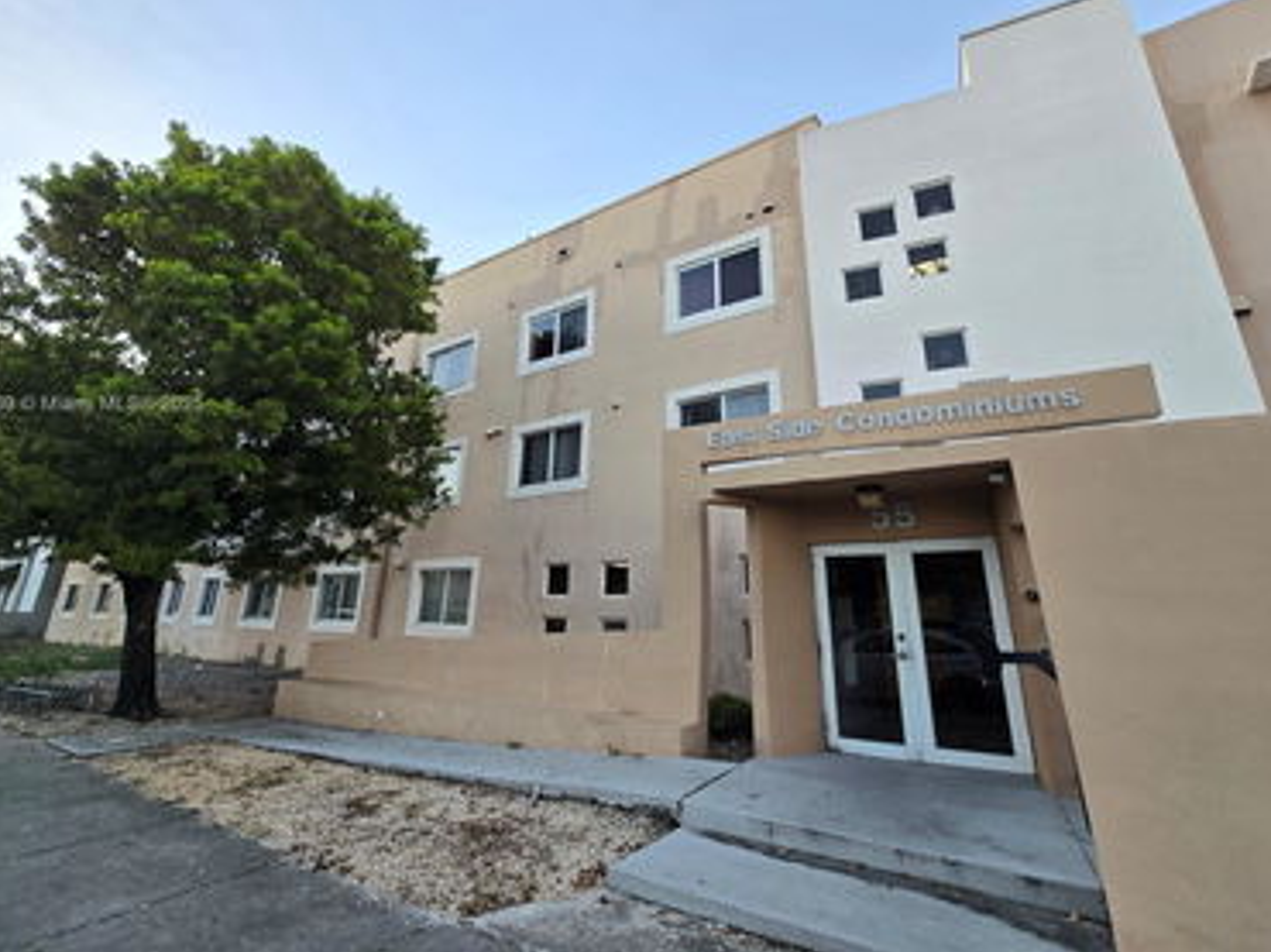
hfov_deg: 98.2
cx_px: 644
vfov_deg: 81.1
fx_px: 550
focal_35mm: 15
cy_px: 406
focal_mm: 2.2
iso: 64
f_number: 2.2
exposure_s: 1/120
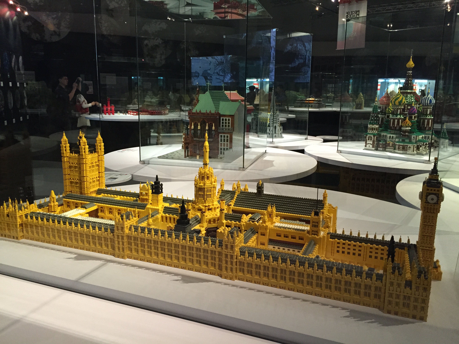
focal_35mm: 29
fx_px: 385
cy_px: 172
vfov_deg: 48.2
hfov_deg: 61.7
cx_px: 230
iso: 250
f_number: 2.2
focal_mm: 4.15
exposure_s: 1/24
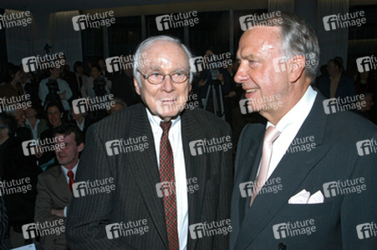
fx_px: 377
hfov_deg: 53.2
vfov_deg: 36.8
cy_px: 125
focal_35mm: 36
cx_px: 188
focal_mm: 24
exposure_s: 1/160
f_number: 16
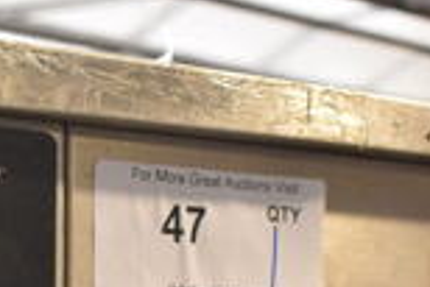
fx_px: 1279
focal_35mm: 107
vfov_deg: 12.2
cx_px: 131
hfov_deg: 19.0
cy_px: 443
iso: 2000
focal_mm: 18
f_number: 3.5
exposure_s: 1/125
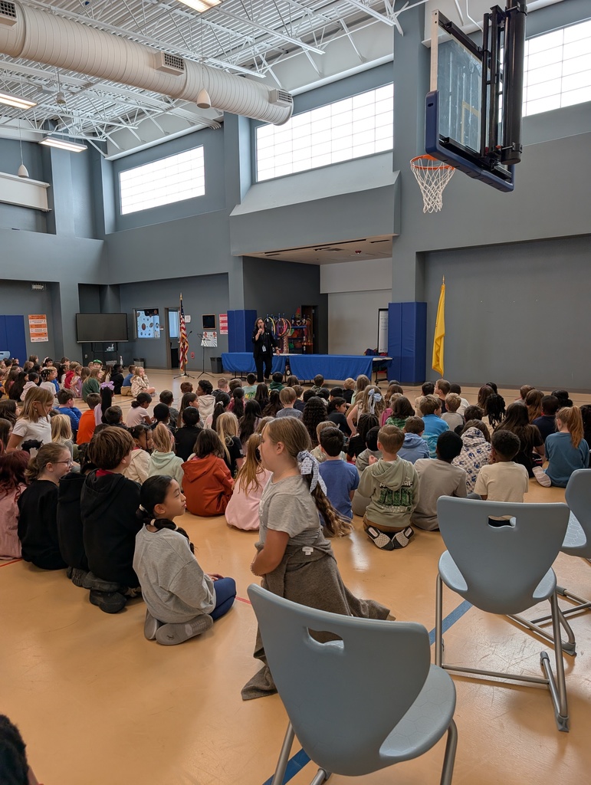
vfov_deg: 71.5
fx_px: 545
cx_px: 296
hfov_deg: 56.9
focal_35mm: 24
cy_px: 392
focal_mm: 6.9
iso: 48
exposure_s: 1/147
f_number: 1.68
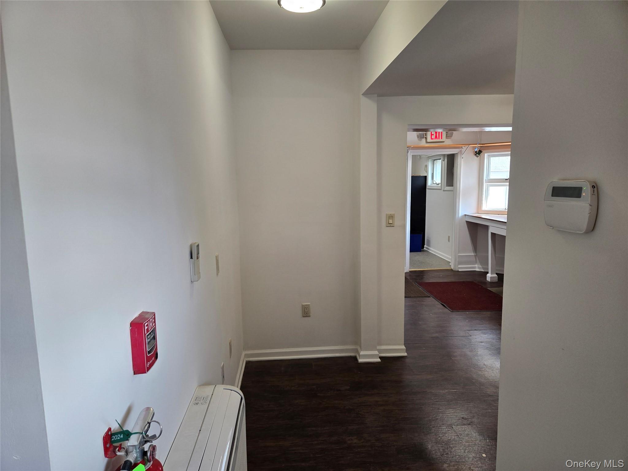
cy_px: 236
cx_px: 314
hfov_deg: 73.9
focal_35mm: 23
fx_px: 417
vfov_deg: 58.9
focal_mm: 5.4
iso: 100
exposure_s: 1/120
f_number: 1.8
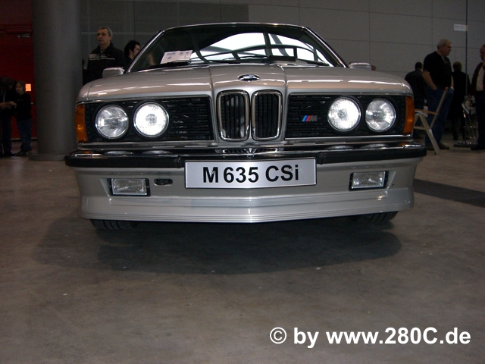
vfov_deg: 37.7
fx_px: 532
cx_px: 242
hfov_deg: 49.0
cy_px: 182
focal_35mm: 38
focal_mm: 6.2
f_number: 2.7
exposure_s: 1/60
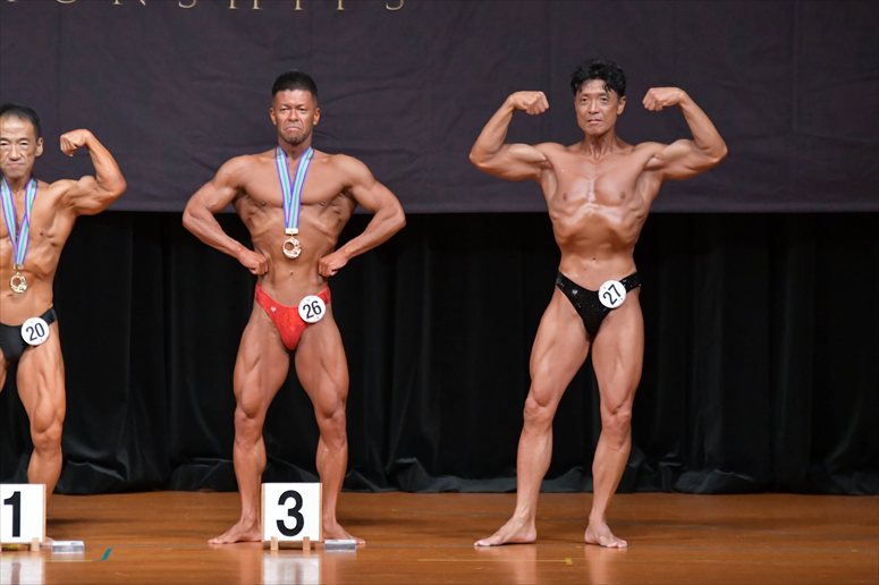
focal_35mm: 270
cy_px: 292
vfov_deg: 5.1
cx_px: 440
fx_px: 6589
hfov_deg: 7.6
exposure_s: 1/400
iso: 5000
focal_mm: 180
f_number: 5.6
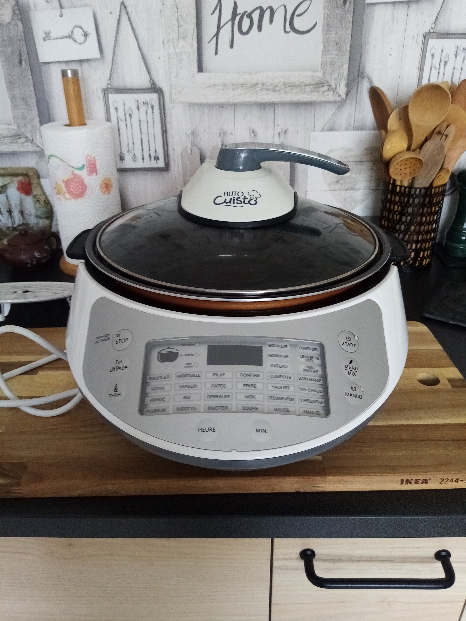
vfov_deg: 67.3
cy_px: 310
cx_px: 233
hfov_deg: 53.1
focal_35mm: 26
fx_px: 467
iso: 281
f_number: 1.8
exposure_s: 1/33.3
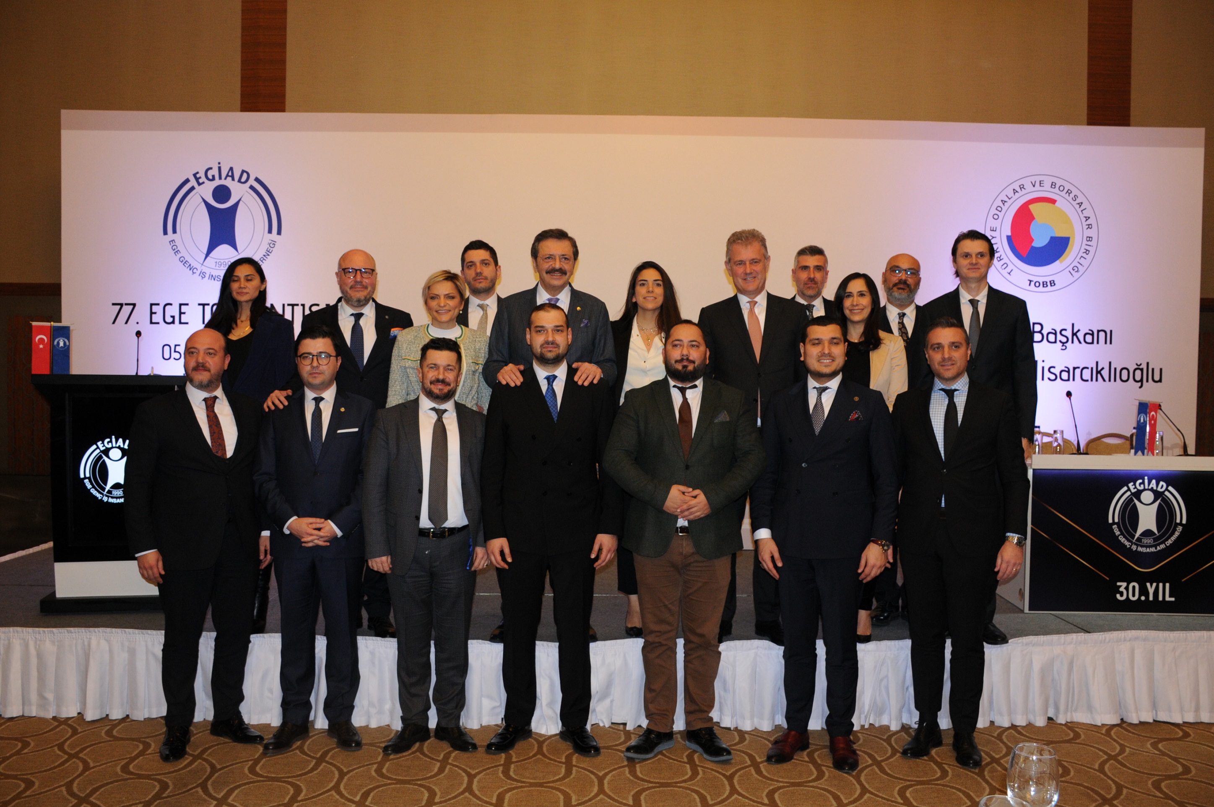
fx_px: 1010
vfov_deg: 43.5
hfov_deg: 62.0
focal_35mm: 30
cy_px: 404
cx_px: 607
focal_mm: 20
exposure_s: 1/60
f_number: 4.5
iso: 640
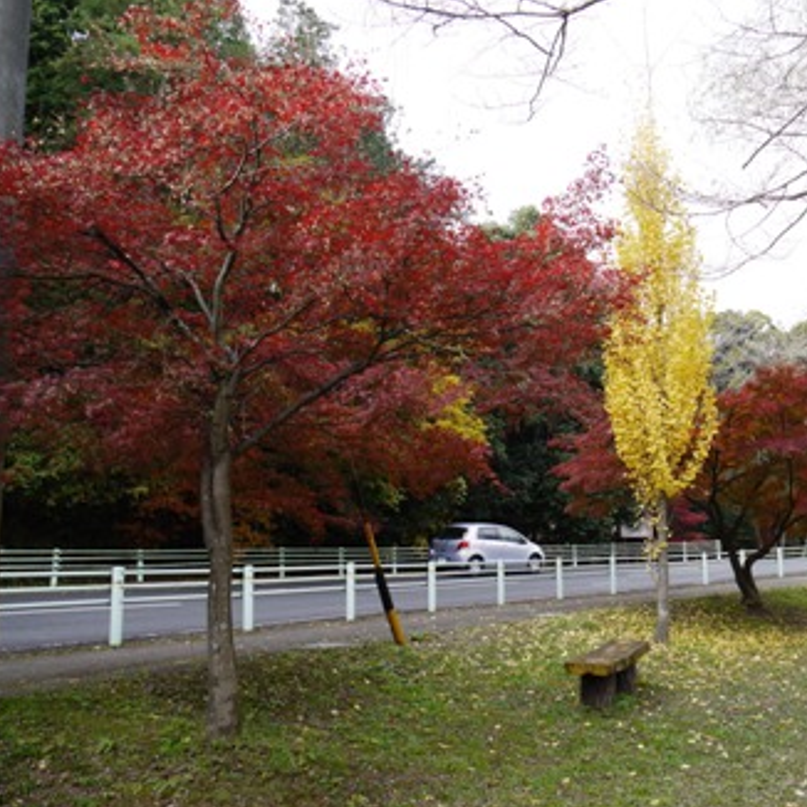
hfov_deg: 47.5
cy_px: 404
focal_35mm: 34
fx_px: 897
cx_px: 547
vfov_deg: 48.5
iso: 100
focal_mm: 14
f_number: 5
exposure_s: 1/160
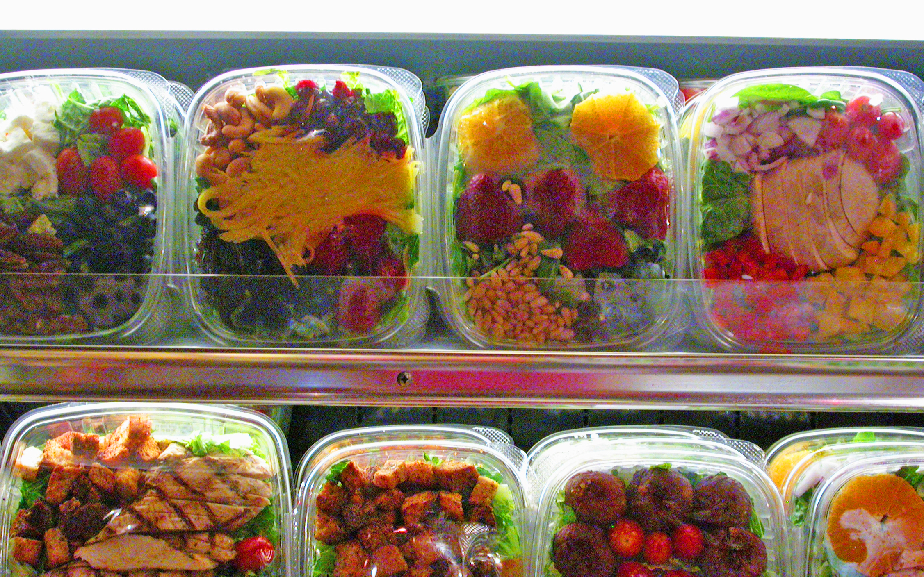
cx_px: 464
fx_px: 1561
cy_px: 318
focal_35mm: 62
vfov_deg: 20.9
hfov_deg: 33.0
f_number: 3.5
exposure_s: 1/105
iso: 400
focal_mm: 12
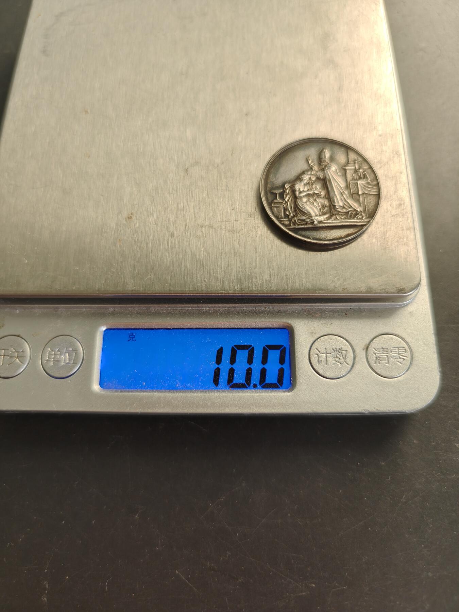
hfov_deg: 58.9
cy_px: 306
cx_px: 230
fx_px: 407
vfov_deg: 73.9
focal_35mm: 23
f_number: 1.6
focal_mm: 6.06
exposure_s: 1/200
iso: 160
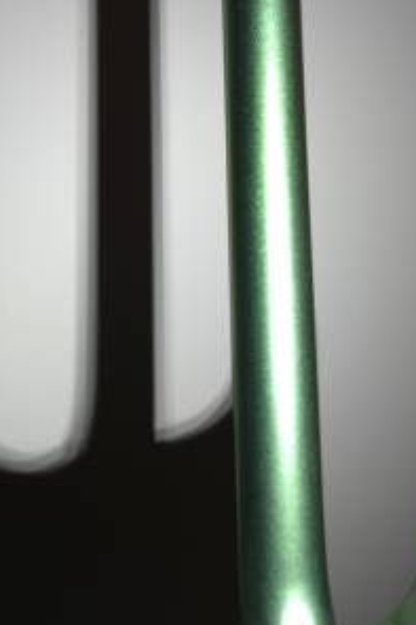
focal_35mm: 42
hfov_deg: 31.8
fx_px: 729
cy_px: 122
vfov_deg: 44.1
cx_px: 239
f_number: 1.8
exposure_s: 1/71
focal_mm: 5.4
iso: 100
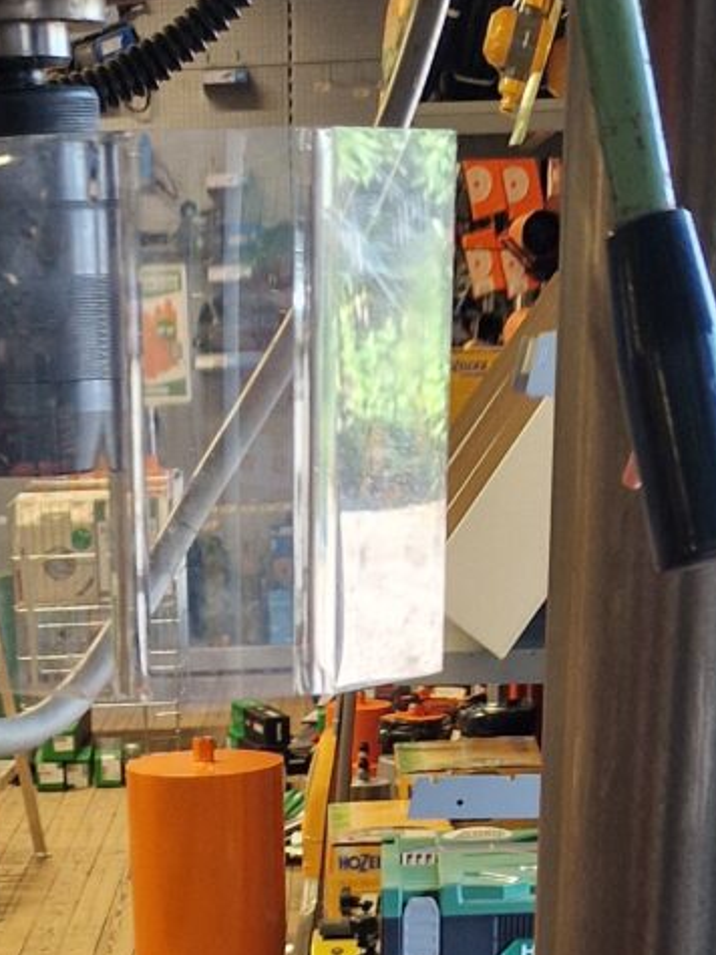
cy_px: 1689
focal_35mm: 93
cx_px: 199
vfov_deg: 17.4
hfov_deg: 15.8
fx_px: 2566
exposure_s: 1/100
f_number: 1.8
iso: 200
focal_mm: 5.4
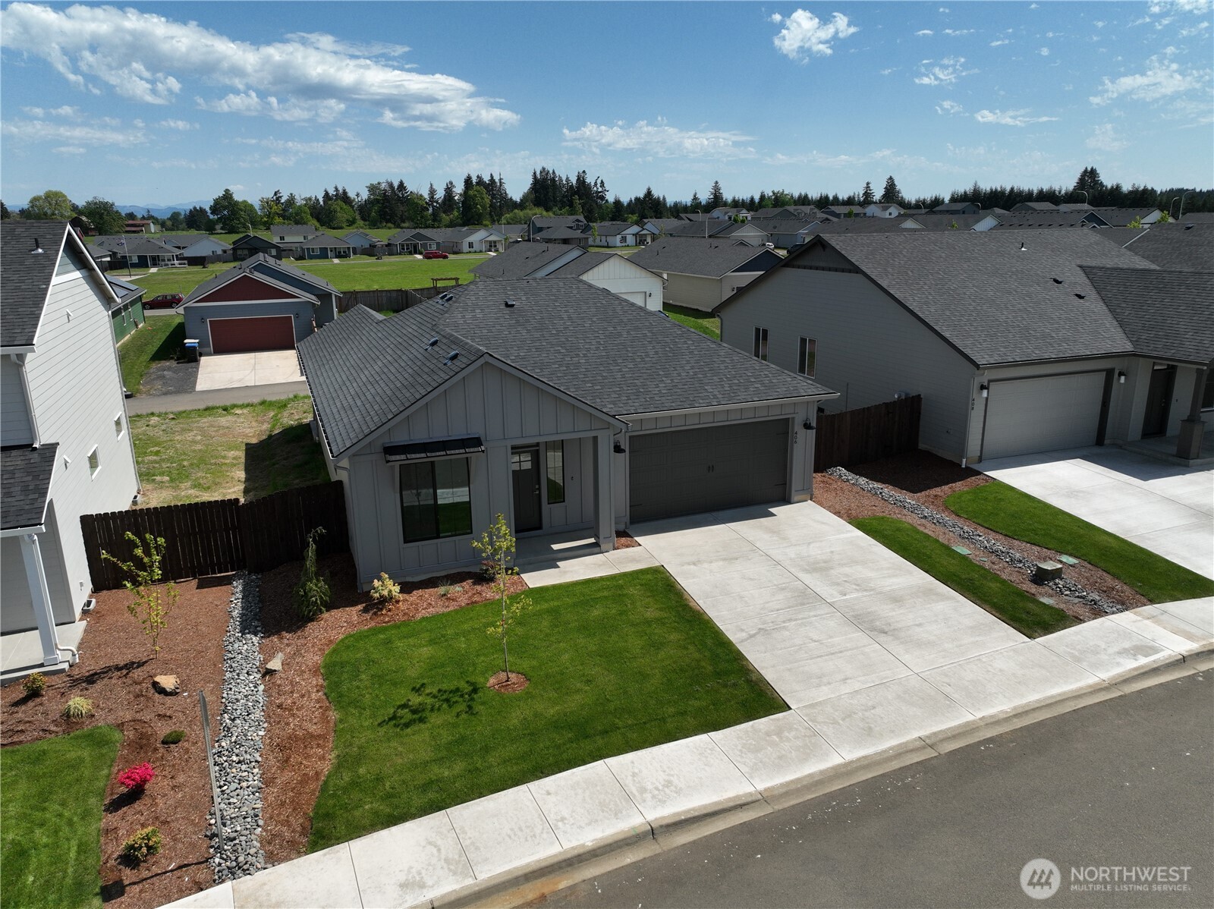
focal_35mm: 24
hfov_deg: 71.6
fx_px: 841
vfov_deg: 56.8
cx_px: 607
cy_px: 454
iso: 110
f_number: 2.8
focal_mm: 12.29
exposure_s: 1/400
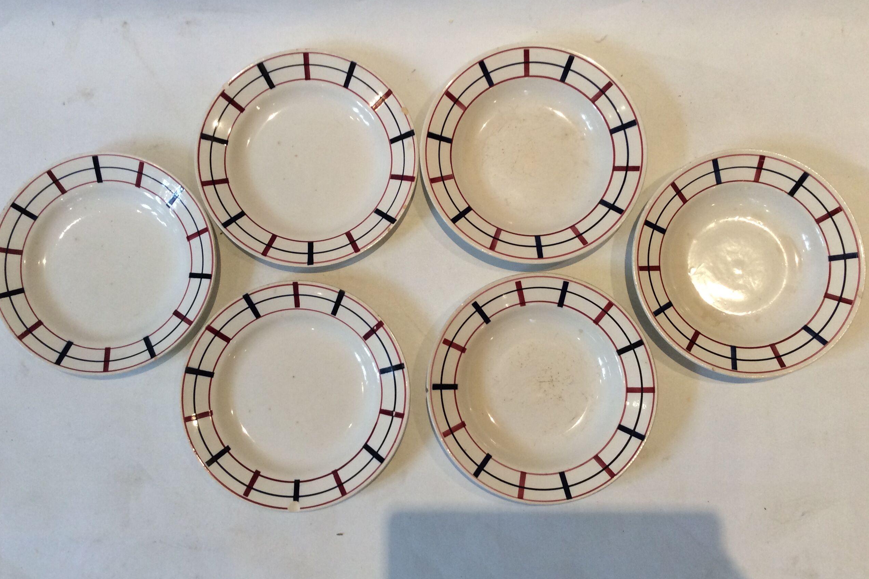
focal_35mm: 34
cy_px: 292
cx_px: 427
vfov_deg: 38.9
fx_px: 821
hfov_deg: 55.8
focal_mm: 3.3
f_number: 2.4
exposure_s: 1/25
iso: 80
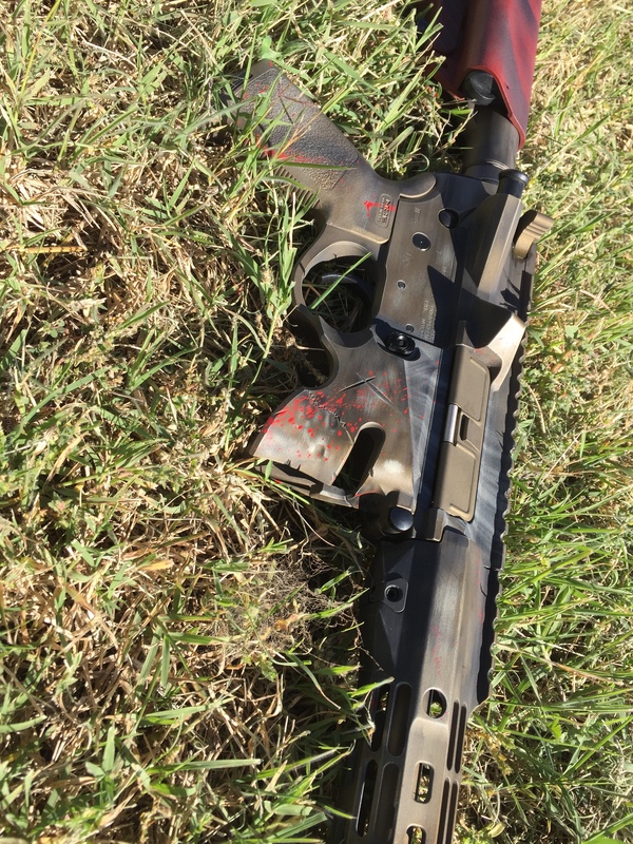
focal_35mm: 29
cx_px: 316
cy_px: 422
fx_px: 707
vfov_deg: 61.7
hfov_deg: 48.2
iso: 32
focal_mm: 4.15
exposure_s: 1/1163
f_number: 2.2
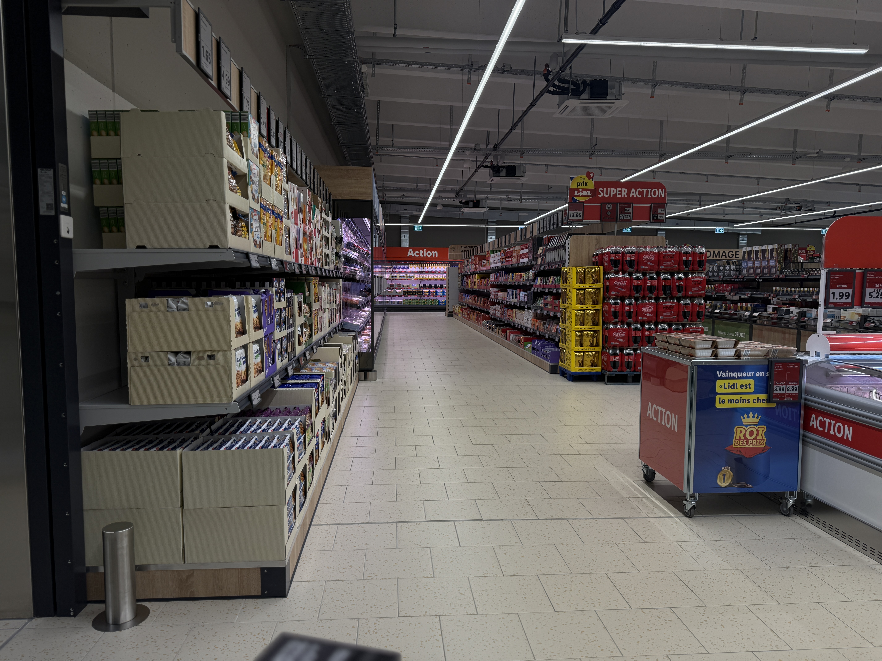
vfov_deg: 56.8
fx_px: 612
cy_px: 330
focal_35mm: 24
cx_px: 441
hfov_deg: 71.6
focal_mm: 6.76
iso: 64
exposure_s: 1/180
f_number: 1.78
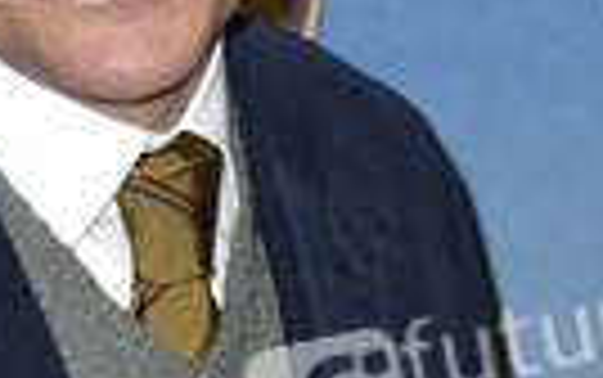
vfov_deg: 3.5
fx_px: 6102
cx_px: 70
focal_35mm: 371
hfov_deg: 5.6
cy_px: 171
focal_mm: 122
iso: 320
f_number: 6.3
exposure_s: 1/250
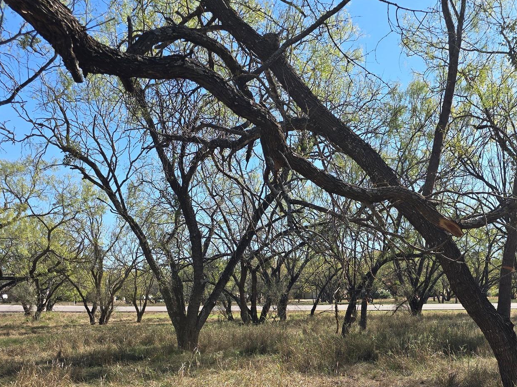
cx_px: 370
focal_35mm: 38
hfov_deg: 47.6
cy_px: 307
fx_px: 568
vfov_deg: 36.5
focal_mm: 6.3
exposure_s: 1/441
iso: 12
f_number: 1.7
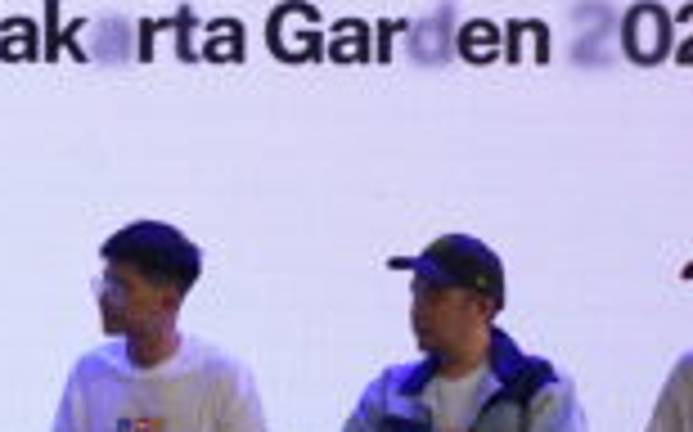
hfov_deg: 6.2
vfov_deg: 3.9
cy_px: 274
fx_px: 6322
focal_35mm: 335
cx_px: -99
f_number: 4
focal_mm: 66
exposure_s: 1/100
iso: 500
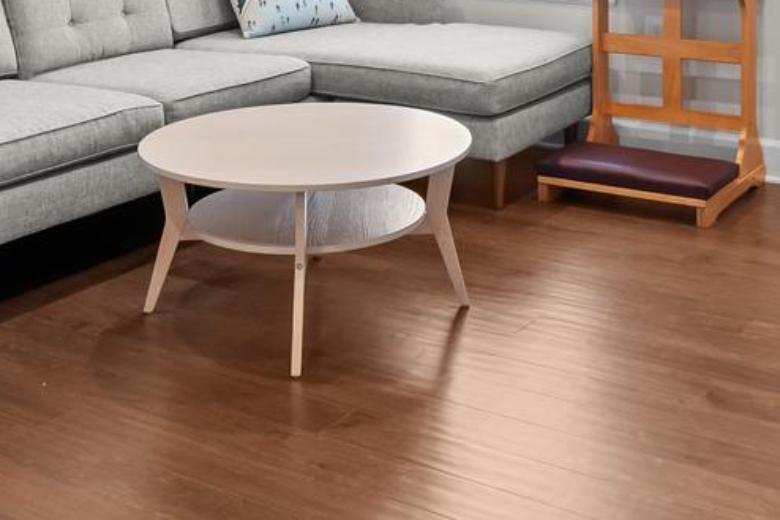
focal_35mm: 60
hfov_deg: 33.0
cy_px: -119
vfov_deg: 20.8
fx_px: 1310
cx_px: 491
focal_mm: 14.6
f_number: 8
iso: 500
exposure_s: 1/10
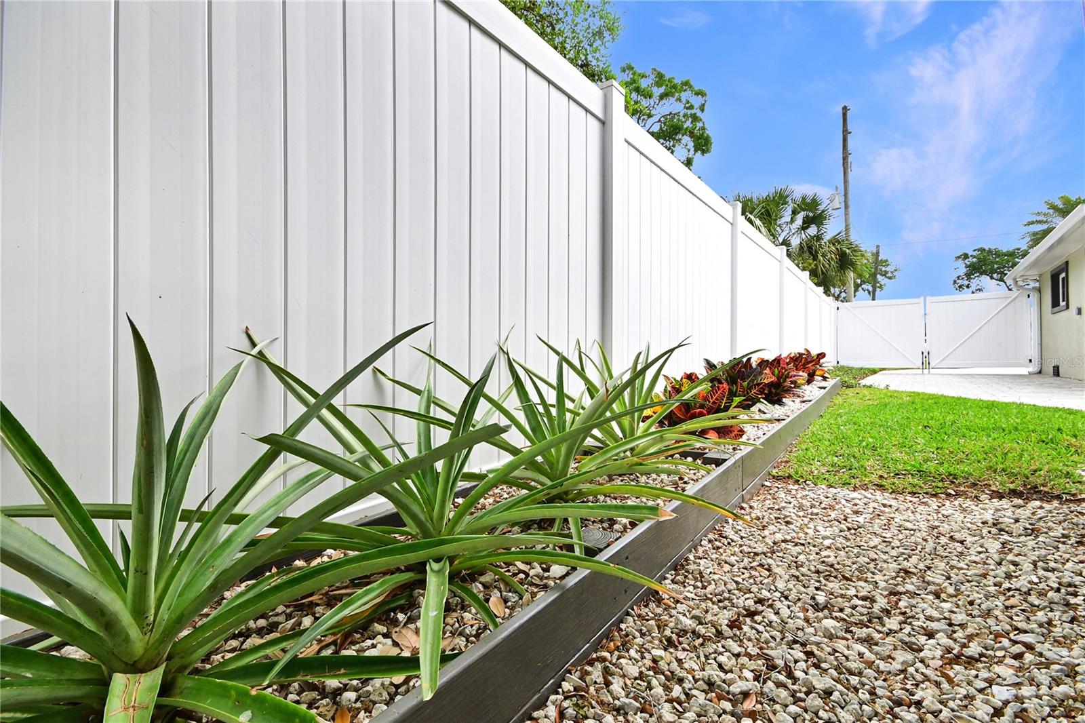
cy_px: 362
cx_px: 542
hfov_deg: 100.4
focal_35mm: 15
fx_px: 452
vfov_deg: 77.3
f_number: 11
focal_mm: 10
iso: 800
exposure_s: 1/500
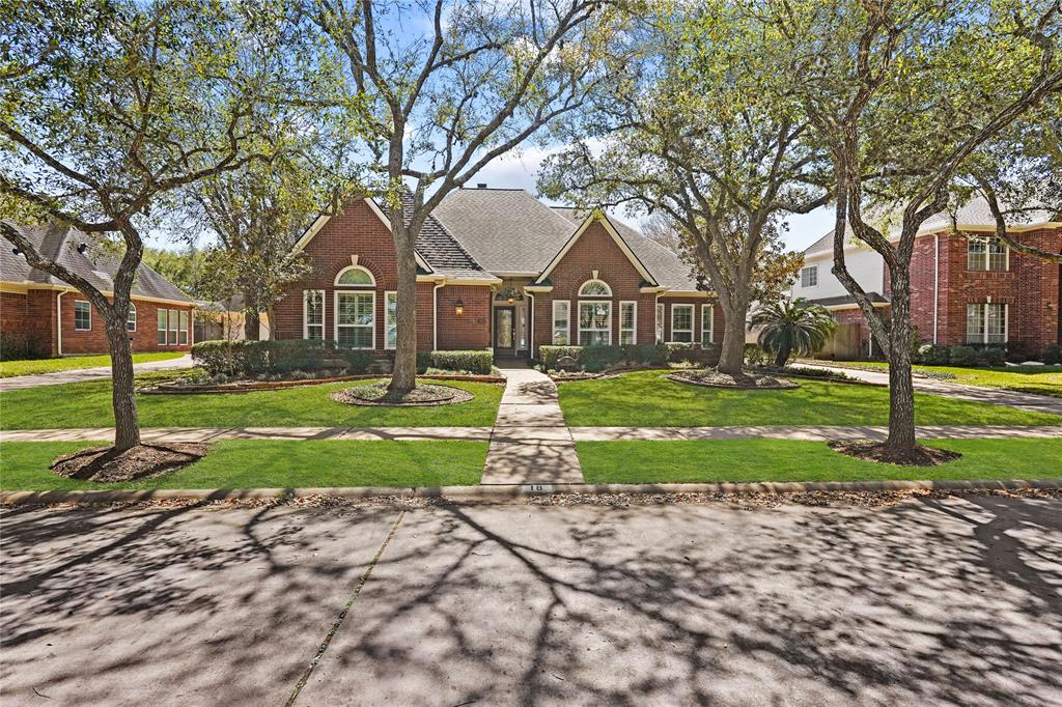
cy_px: 354
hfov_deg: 86.9
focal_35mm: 19
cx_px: 531
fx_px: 560
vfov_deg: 64.5
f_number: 8
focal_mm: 19
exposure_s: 1/640
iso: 640
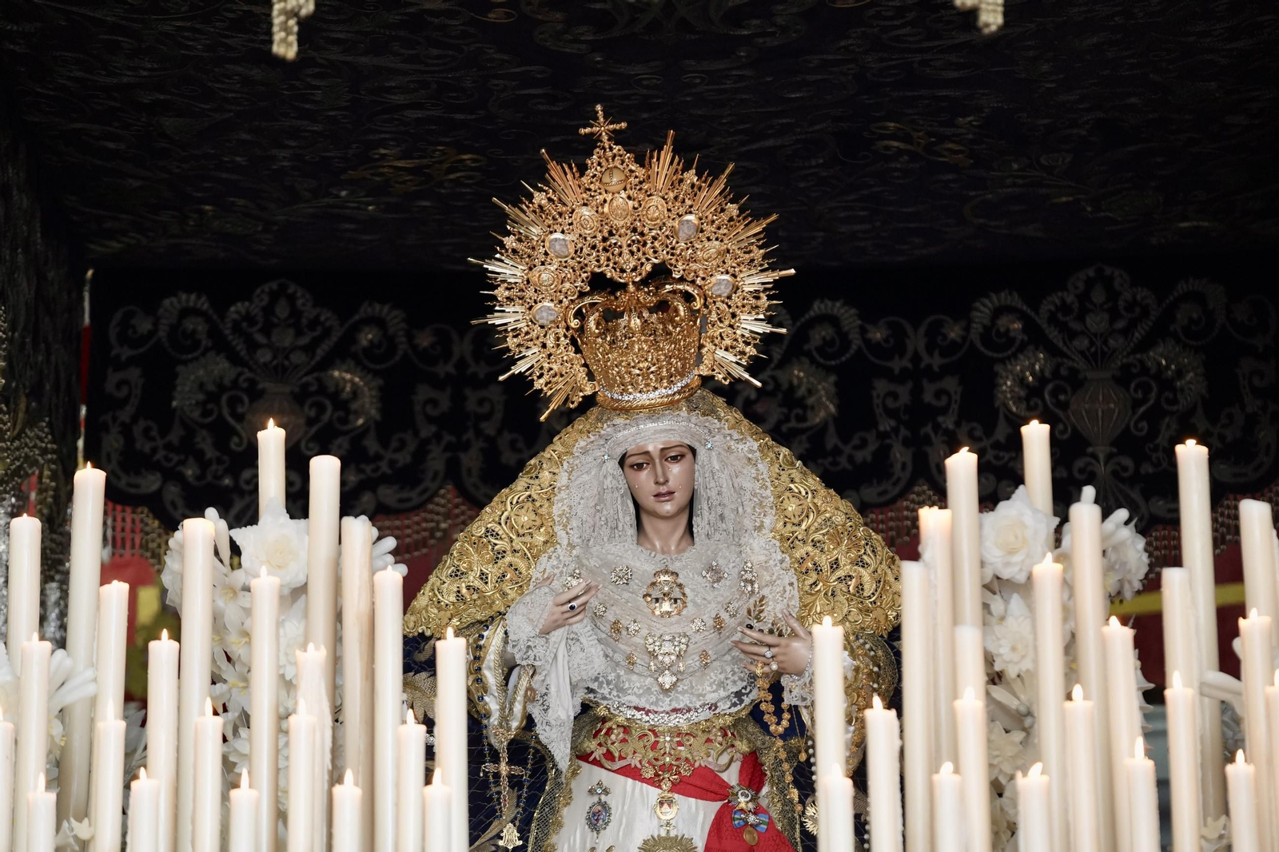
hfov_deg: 12.8
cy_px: 426
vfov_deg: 8.5
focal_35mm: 161
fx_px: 5718
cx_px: 640
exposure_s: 1/200
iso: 2000
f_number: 2.8
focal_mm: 161
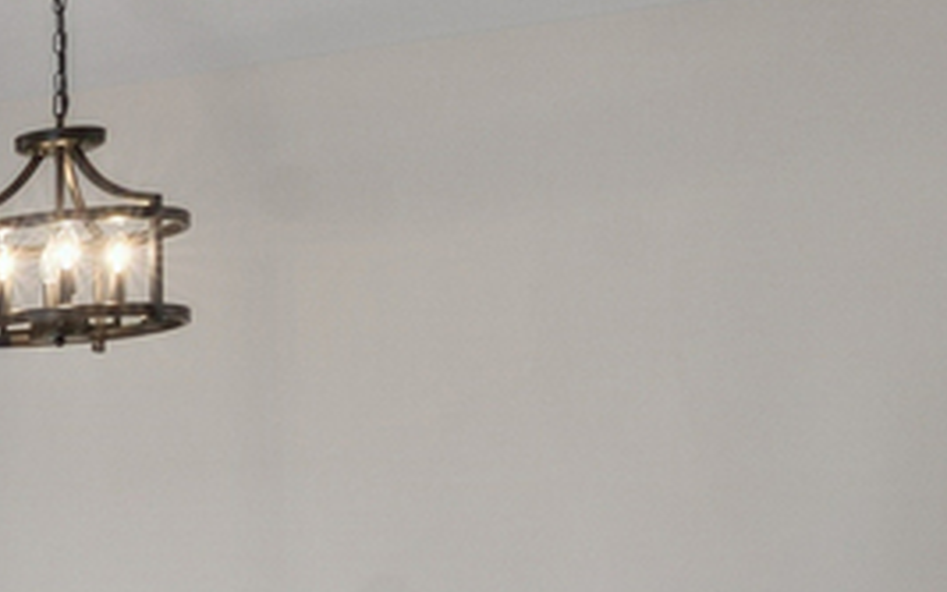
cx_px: -1749
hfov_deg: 12.1
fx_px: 2556
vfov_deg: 12.8
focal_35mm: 99
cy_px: 766
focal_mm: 16
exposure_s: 1/125
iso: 400
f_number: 8
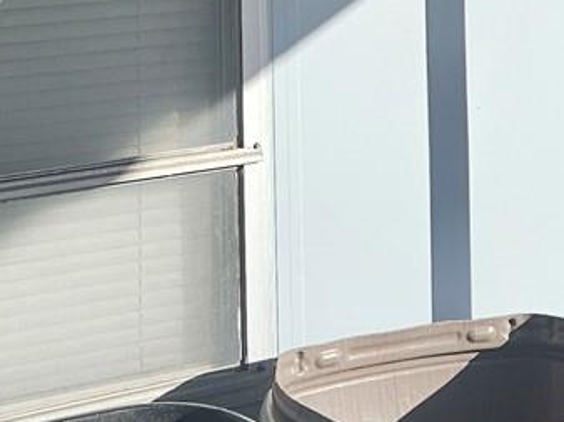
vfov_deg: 13.0
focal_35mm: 109
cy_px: -160
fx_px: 1775
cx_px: 280
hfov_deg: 18.1
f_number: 1.8
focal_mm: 5.4
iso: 25
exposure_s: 1/1139
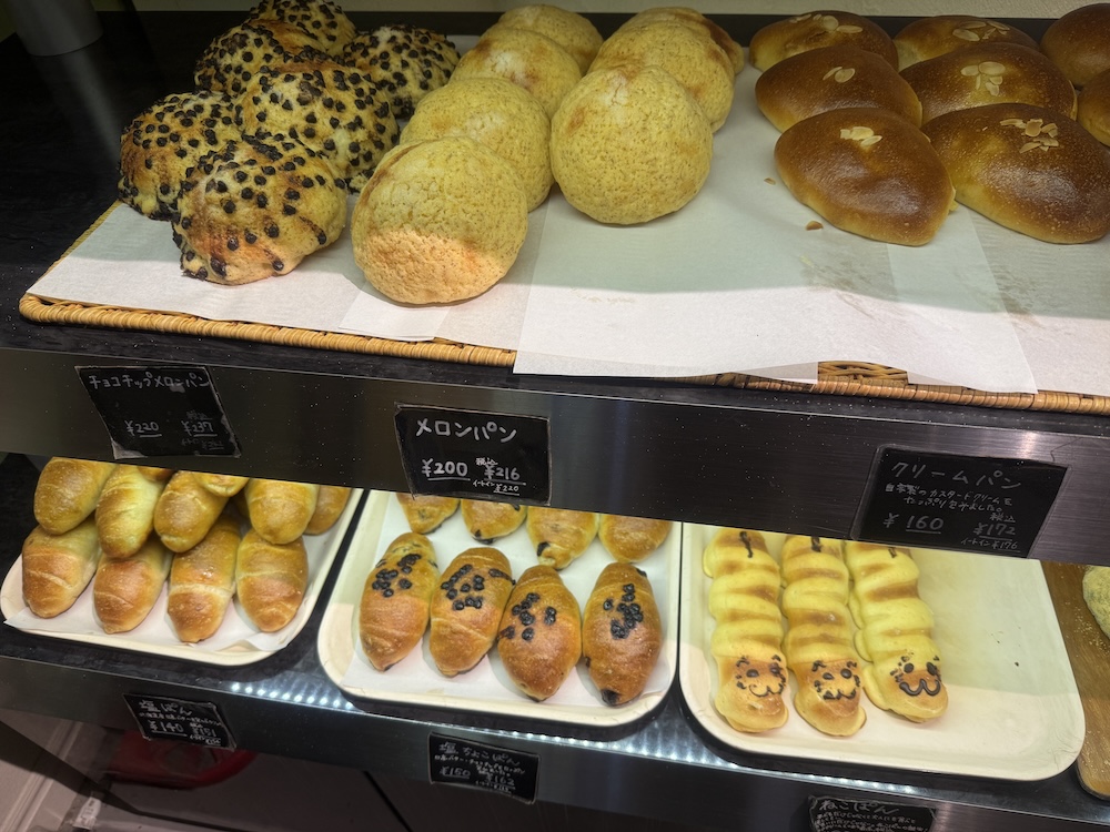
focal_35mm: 24
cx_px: 555
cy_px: 416
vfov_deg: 56.8
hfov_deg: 71.6
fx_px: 770
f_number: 1.78
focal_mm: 6.76
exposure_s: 1/120
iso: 100
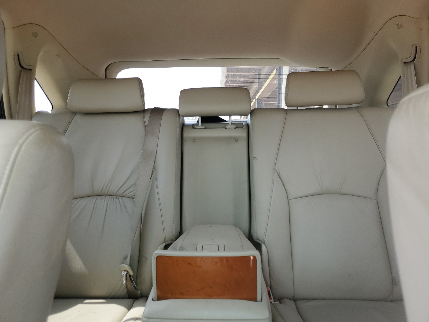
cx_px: 214
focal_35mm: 26
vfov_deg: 53.1
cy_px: 161
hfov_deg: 67.3
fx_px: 322
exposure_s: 1/175
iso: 50
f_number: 1.5
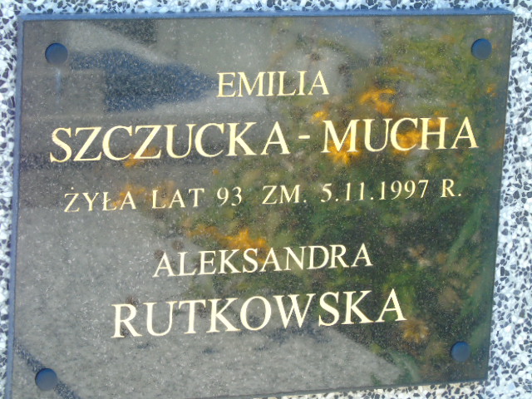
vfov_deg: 9.2
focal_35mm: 162
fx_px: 2490
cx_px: 266
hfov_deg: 12.2
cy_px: 200
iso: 250
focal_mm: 29
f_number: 4.9
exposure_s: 1/125
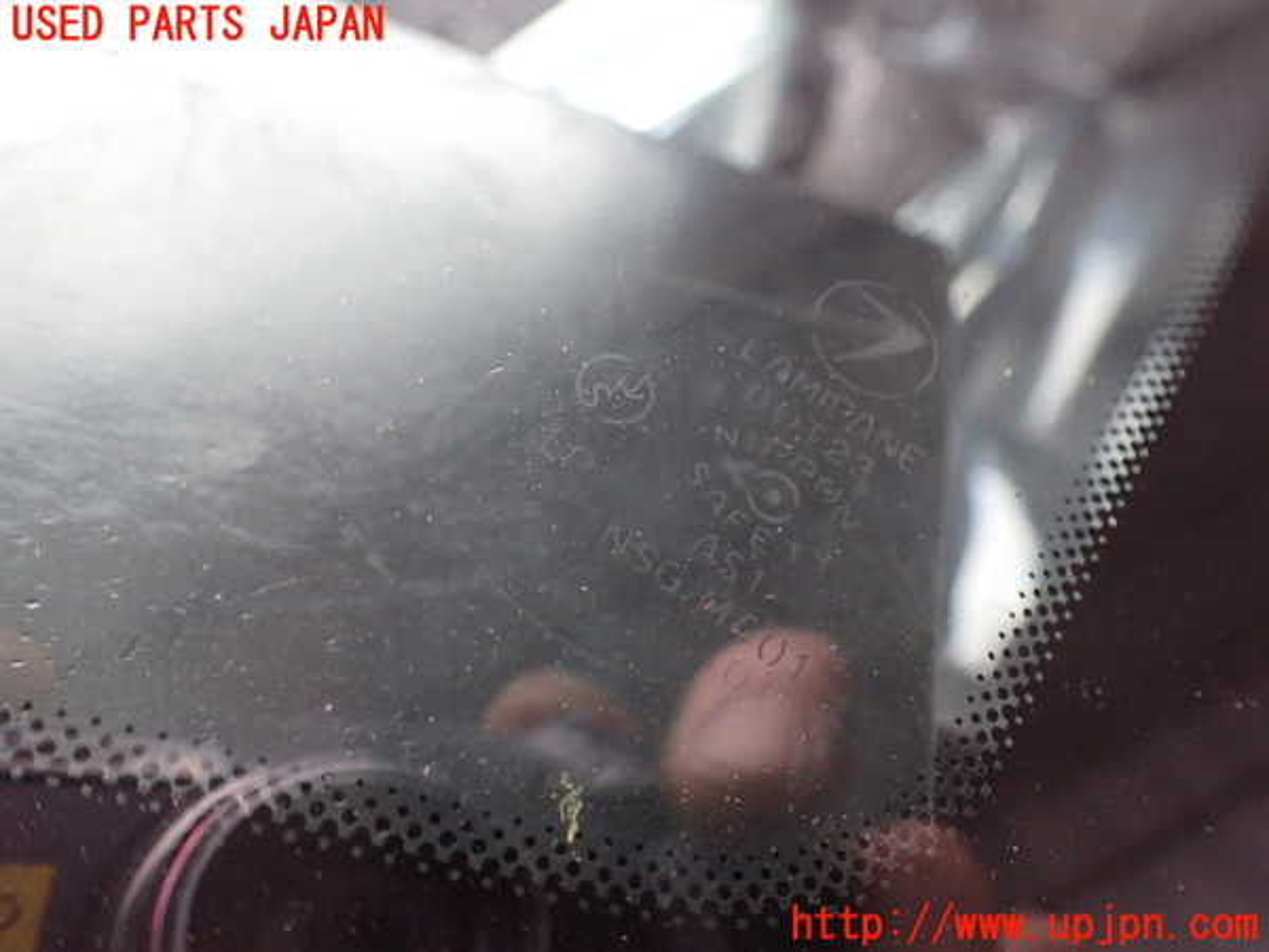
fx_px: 1100
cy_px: 476
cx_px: 634
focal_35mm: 30
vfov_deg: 46.8
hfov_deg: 60.0
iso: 800
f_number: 2.3
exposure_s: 1/125
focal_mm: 5.4
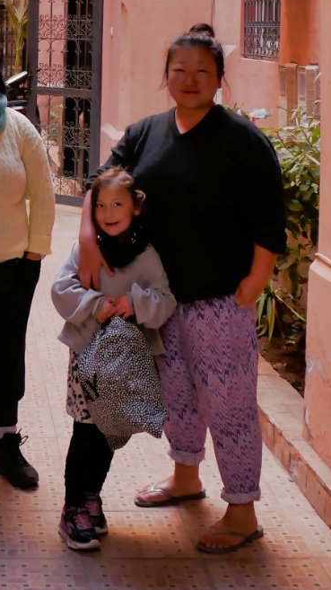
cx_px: 22
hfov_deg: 16.1
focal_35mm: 74
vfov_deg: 26.9
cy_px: -7
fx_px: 1156
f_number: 3.1
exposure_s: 1/80
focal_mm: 10.5
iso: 320
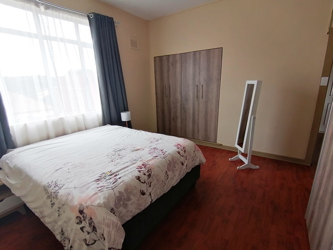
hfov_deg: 91.0
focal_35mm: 17
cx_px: 166
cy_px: 125
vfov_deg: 74.7
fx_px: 164
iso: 50
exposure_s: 1/100
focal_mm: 2.7
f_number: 2.4
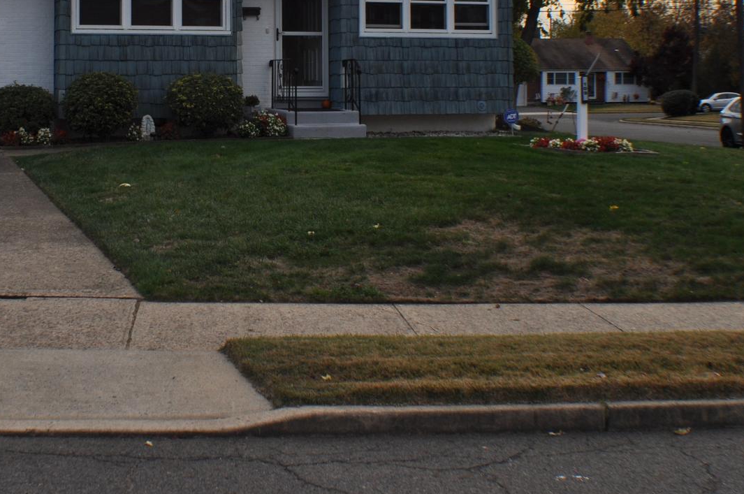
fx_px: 1548
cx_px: 228
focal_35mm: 75
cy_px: 69
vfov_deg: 17.9
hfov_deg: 26.8
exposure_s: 1/200
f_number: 11
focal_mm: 26
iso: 200
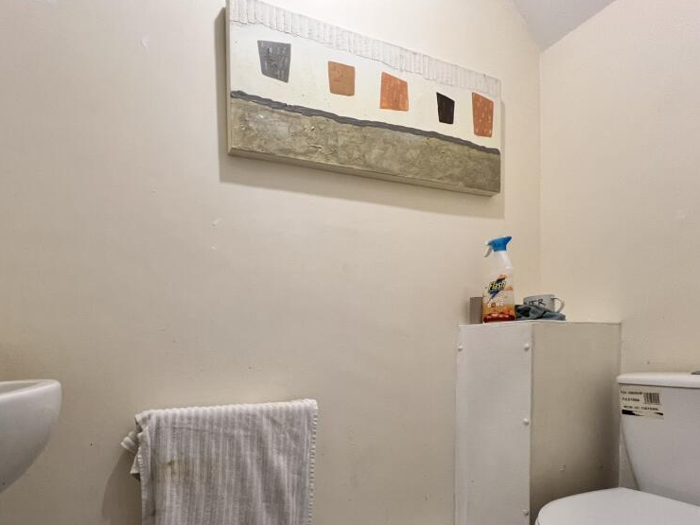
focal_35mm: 18
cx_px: 286
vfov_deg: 69.2
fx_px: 364
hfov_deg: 86.8
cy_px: 358
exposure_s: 1/50
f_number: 1.8
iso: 200
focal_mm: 1.57
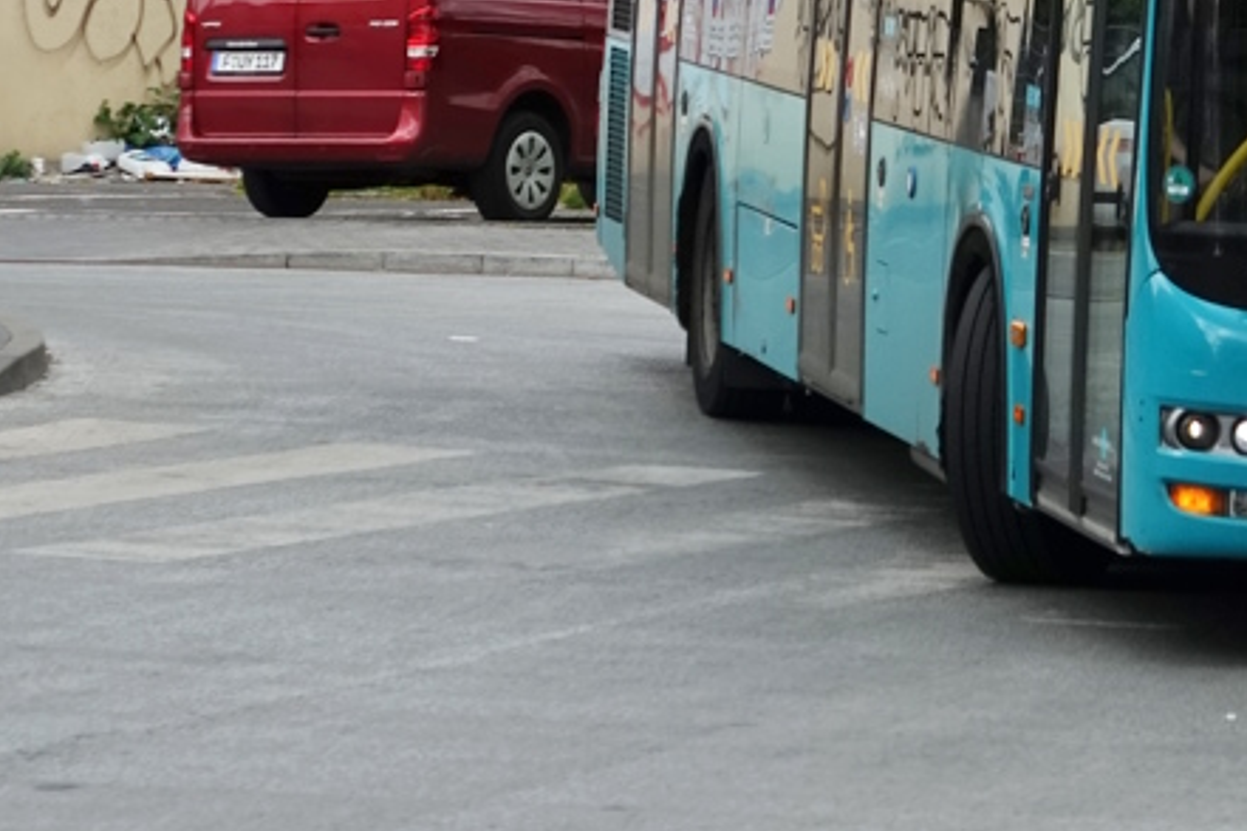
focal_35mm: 245
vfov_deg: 5.6
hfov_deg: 8.4
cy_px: -105
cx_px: 1233
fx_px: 8486
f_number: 4
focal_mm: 32.83
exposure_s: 1/800
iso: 125
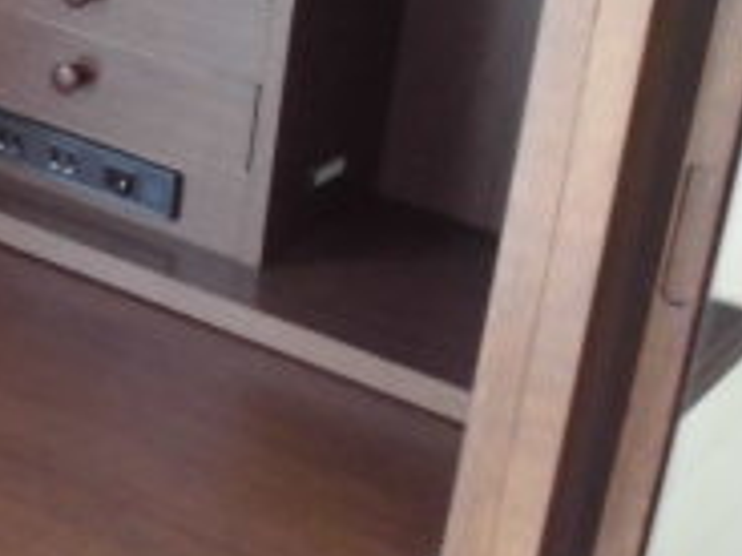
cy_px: 214
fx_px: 2165
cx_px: -202
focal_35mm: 101
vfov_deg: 14.6
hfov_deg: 18.2
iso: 400
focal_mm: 5.3
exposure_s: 1/15
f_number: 3.7
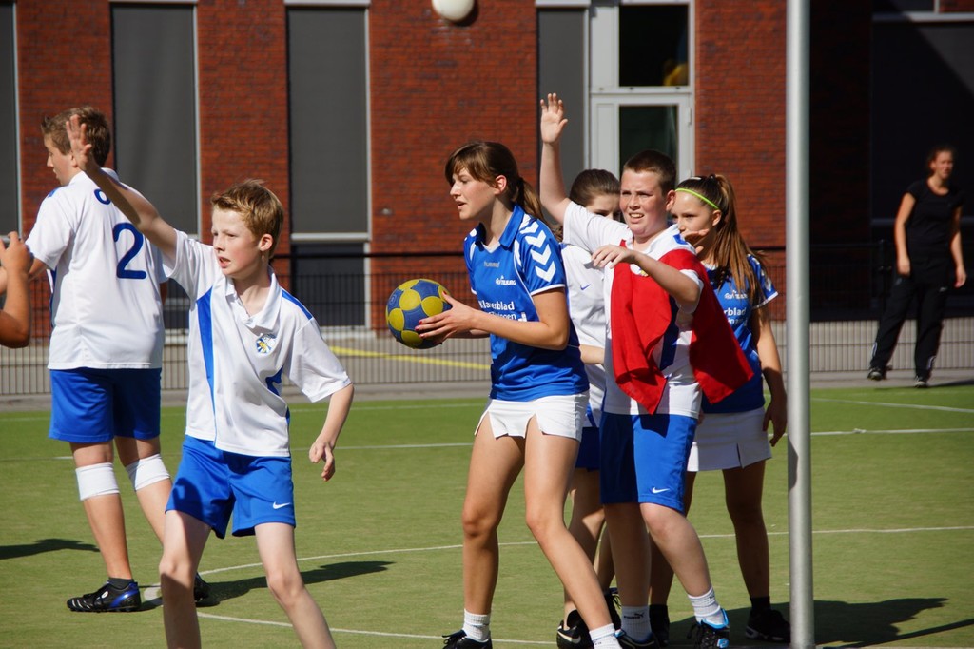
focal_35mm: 180
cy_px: 324
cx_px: 487
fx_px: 4868
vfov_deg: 7.6
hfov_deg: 11.4
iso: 100
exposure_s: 1/800
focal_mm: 120
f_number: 6.3
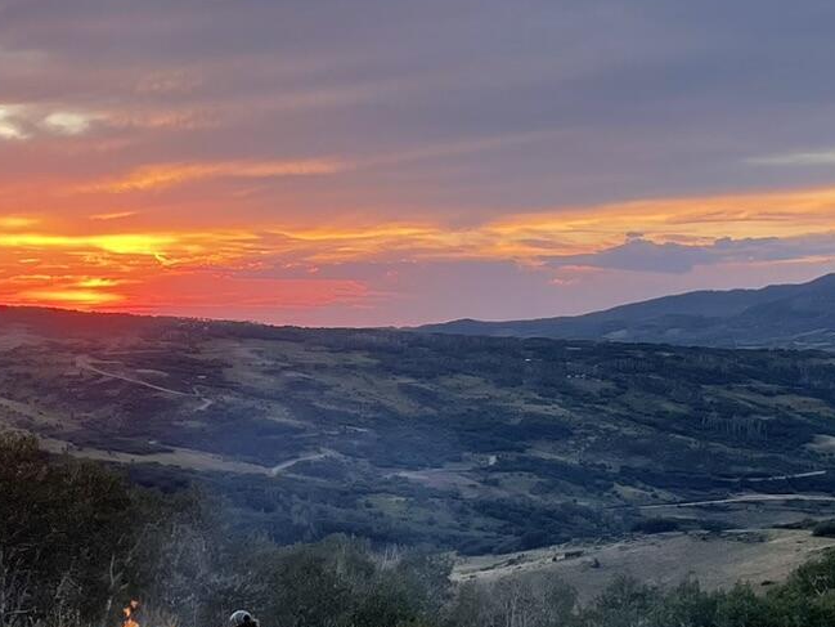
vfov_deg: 17.8
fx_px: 1978
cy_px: 523
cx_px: 377
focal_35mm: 82
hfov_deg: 23.8
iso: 40
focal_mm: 4.2
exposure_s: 1/121
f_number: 1.6
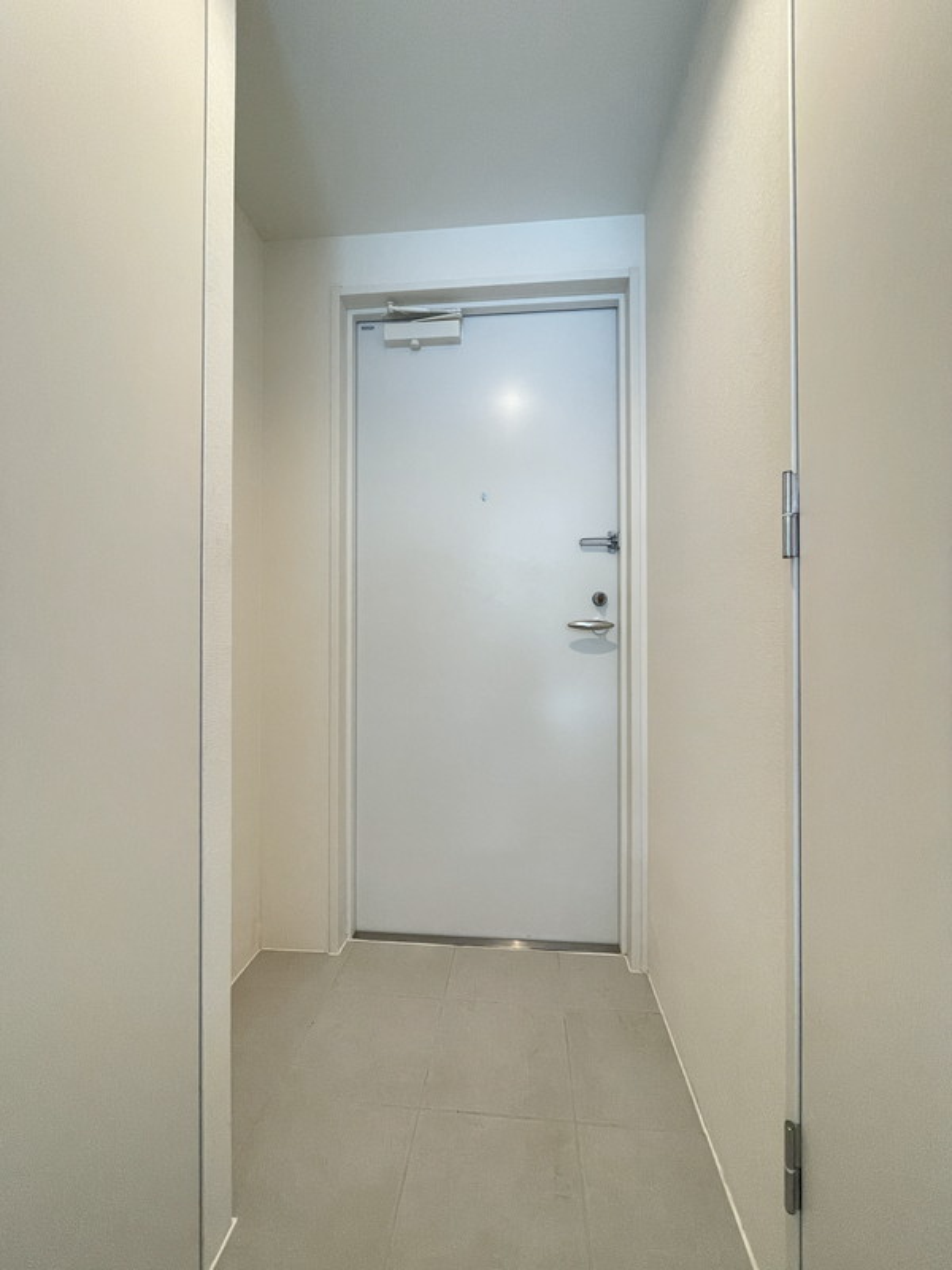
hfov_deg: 85.7
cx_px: 476
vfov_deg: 102.1
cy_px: 635
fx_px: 513
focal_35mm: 14
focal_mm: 1.55
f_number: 2.4
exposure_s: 1/50
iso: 200
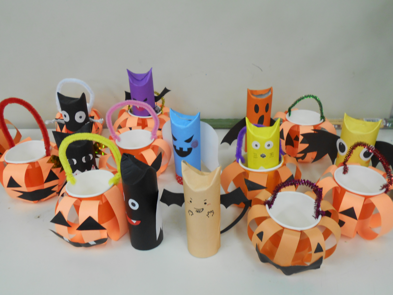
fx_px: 341
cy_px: 148
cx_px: 196
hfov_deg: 60.0
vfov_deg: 46.8
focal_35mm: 30
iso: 160
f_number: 3.4
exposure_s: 1/30
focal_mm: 5.1
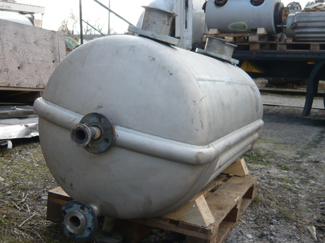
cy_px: 122
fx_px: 422
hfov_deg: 42.1
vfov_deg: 32.2
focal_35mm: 45
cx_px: 162
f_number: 2.9
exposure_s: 1/250
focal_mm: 4.9
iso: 100
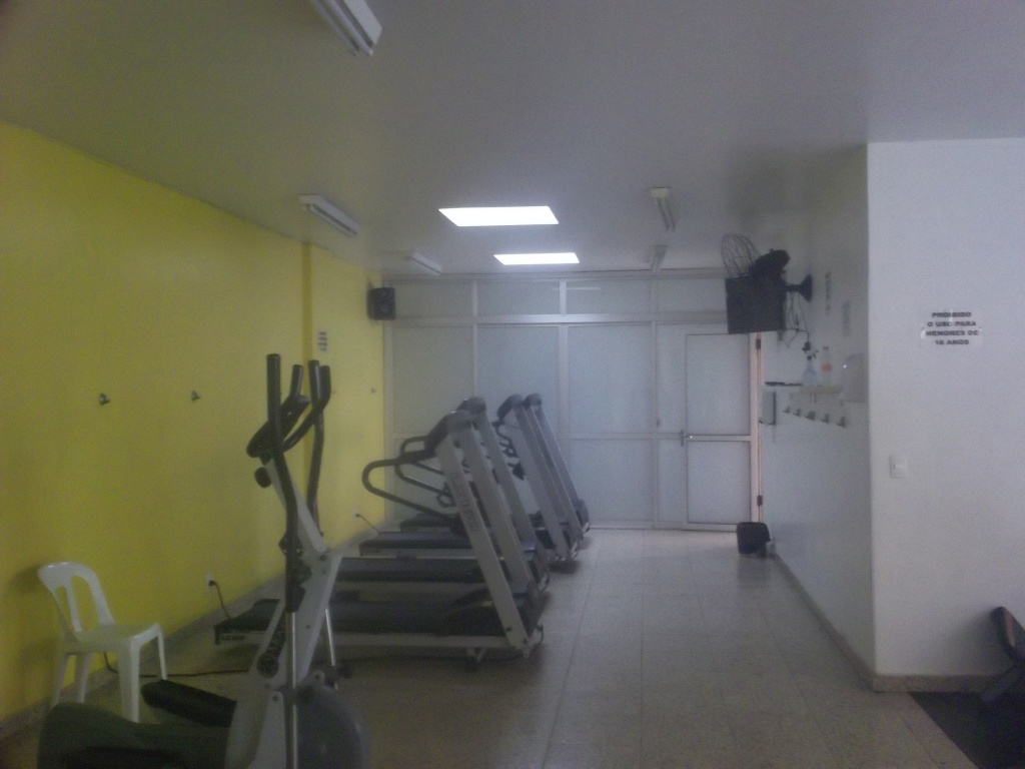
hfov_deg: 49.0
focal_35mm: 38
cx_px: 512
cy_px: 384
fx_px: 1125
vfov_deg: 37.7
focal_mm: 6.3
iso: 320
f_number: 4.5
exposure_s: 1/8
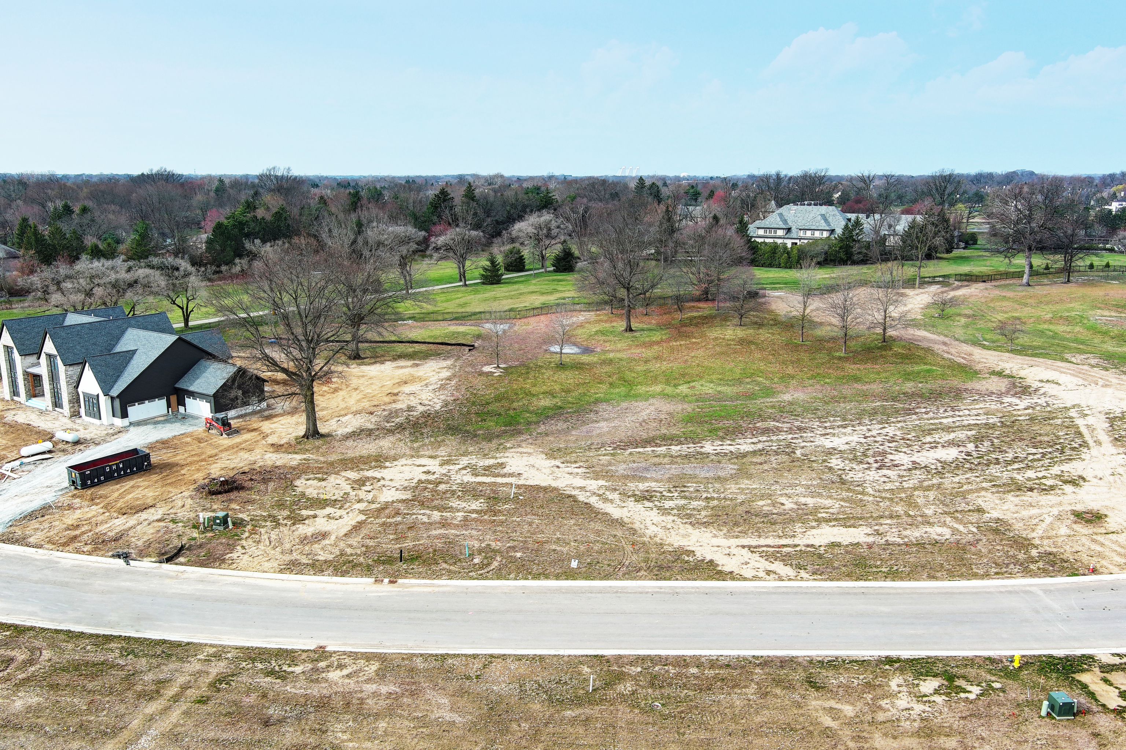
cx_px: 563
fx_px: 907
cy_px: 375
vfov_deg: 45.0
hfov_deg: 63.7
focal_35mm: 29
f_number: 2.8
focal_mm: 10.6
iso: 100
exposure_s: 1/800
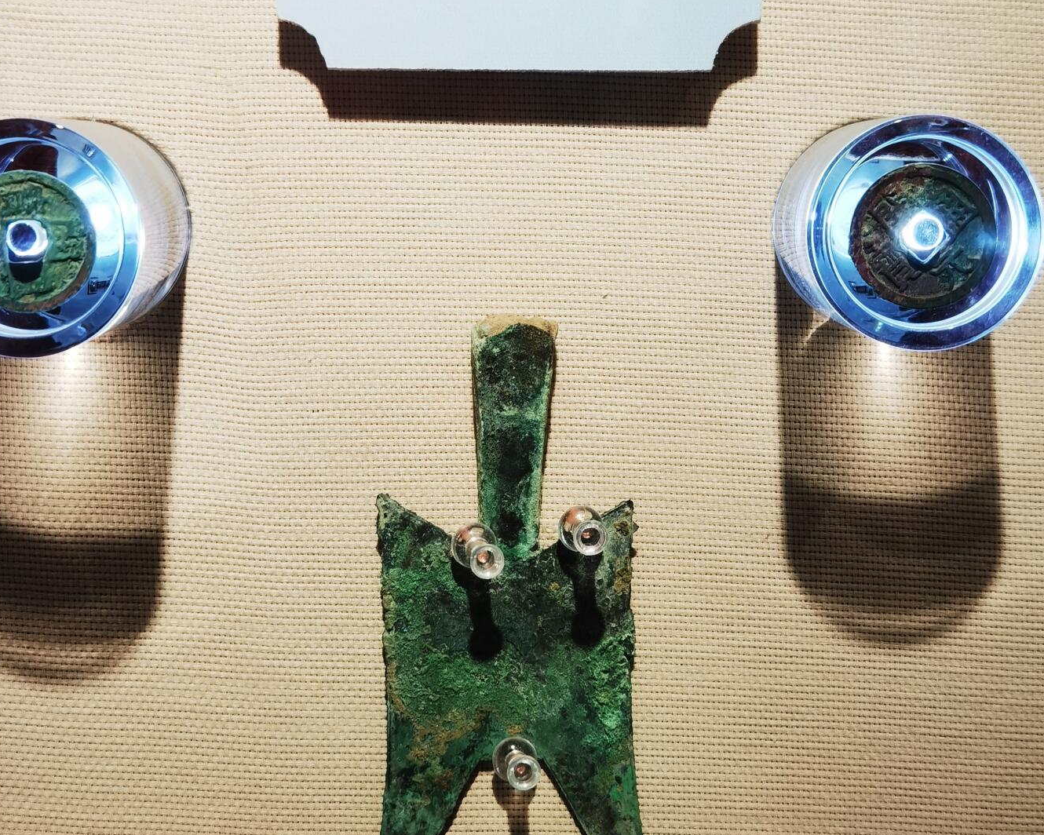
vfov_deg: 21.9
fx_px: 2163
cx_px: 519
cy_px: 384
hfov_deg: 27.1
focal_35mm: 70
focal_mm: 6.71
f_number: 1.9
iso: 50
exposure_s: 1/324
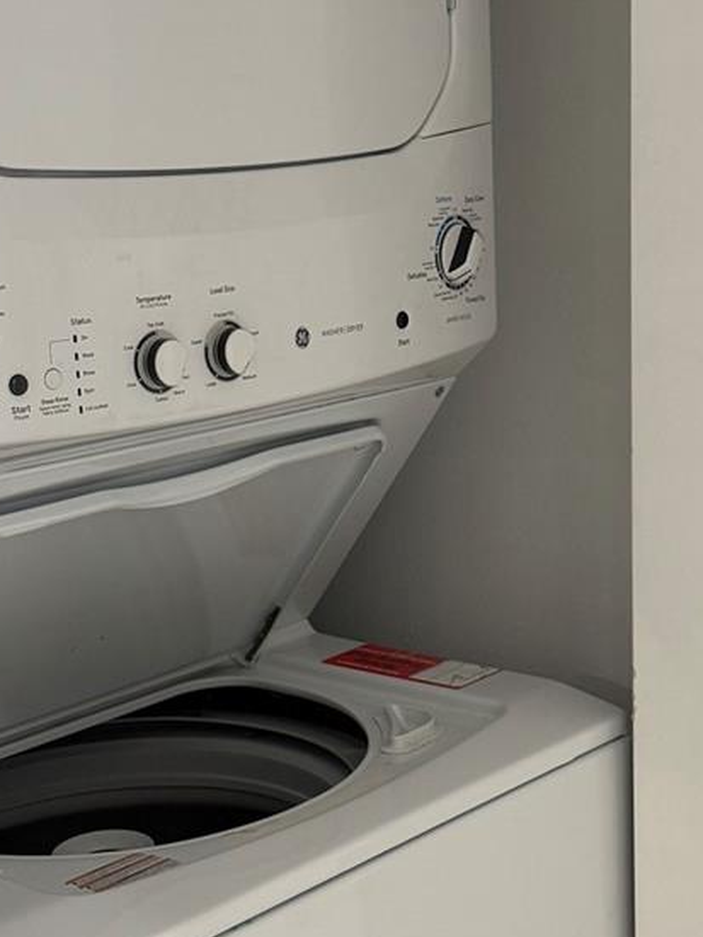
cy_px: 540
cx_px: 409
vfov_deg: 28.9
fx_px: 1813
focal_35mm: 67
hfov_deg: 21.9
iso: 160
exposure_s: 1/60
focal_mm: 6.76
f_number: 1.78
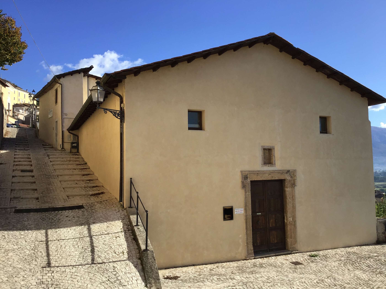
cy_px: 144
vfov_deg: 45.4
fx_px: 346
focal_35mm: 31
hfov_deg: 58.4
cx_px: 193
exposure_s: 1/1164
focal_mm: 3.3
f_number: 2.4
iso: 25
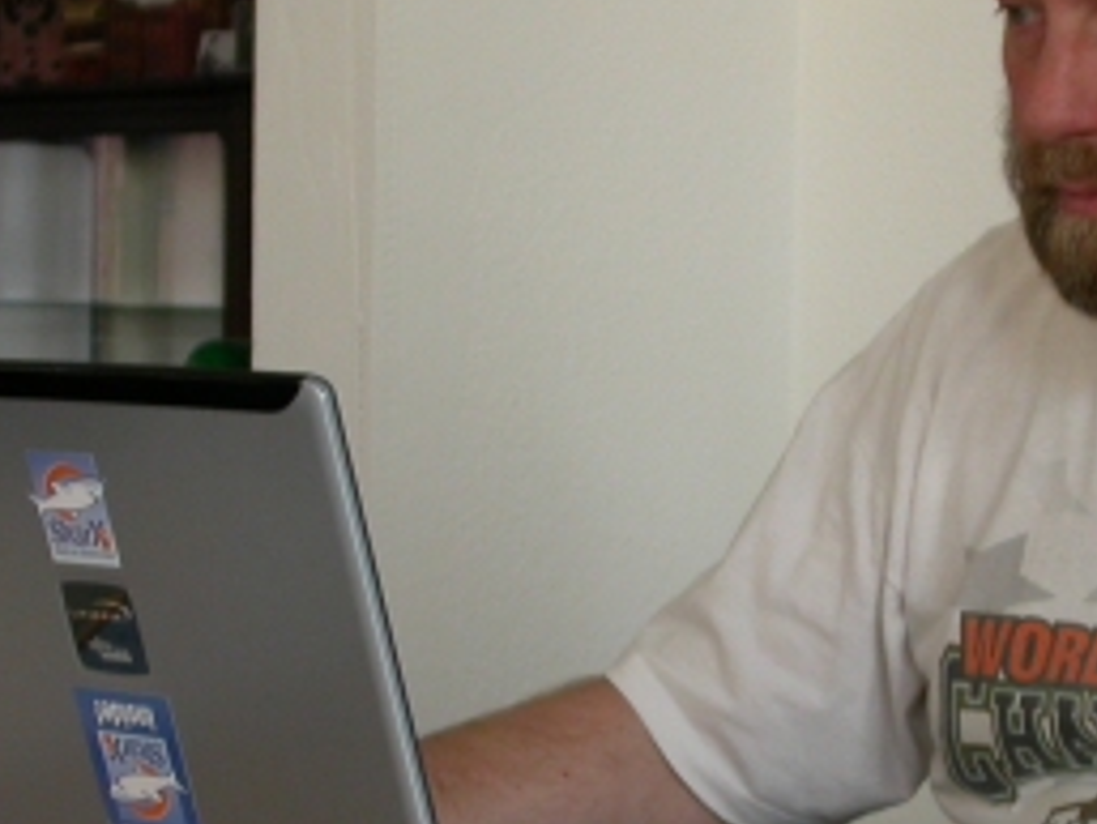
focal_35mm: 132
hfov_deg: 14.9
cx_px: 790
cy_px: 589
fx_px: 4185
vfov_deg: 11.2
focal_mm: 11.1
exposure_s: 1/25.3
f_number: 2.9
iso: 100
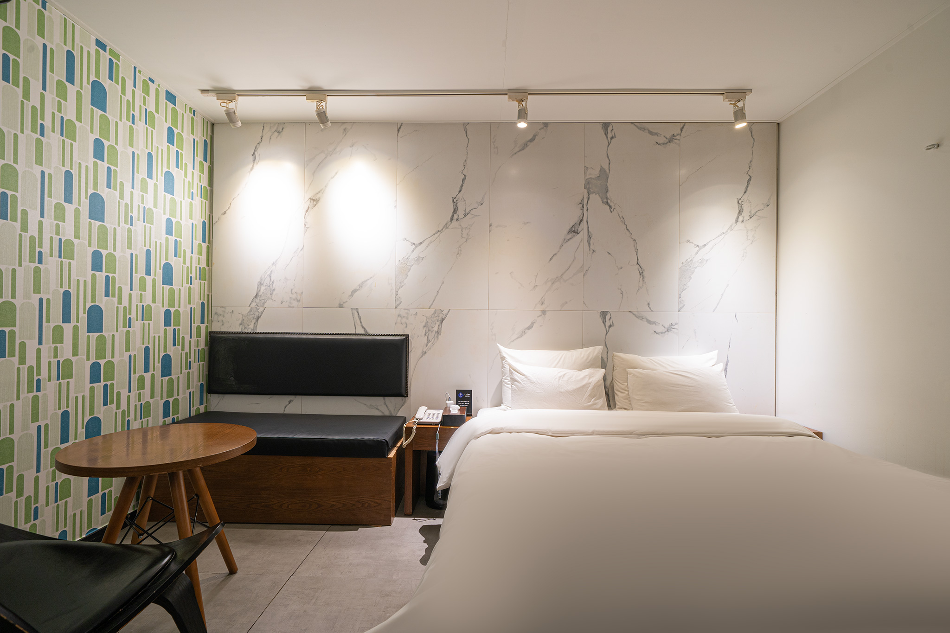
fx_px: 422
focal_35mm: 16
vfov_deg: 73.7
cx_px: 475
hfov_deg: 96.7
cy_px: 316
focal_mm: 16
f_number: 9
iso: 100
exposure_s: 1.6
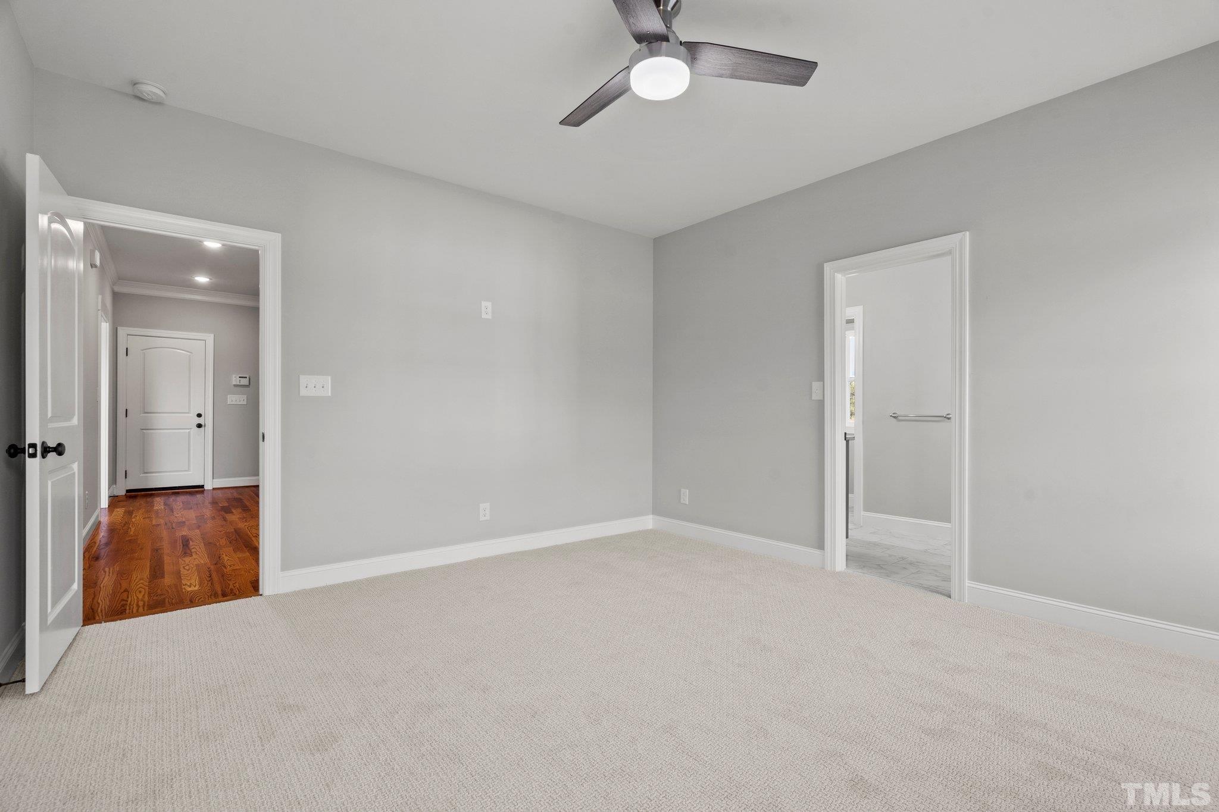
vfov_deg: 73.7
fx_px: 542
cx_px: 610
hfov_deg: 96.7
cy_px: 406
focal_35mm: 16
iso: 400
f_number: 8
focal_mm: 16
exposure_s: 1/2
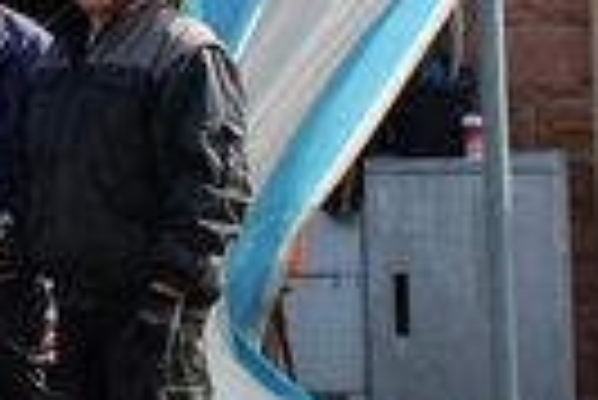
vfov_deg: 8.2
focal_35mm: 165
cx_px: -54
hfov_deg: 12.2
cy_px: -126
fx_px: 2744
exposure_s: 1/125
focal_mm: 24
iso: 100
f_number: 5.6
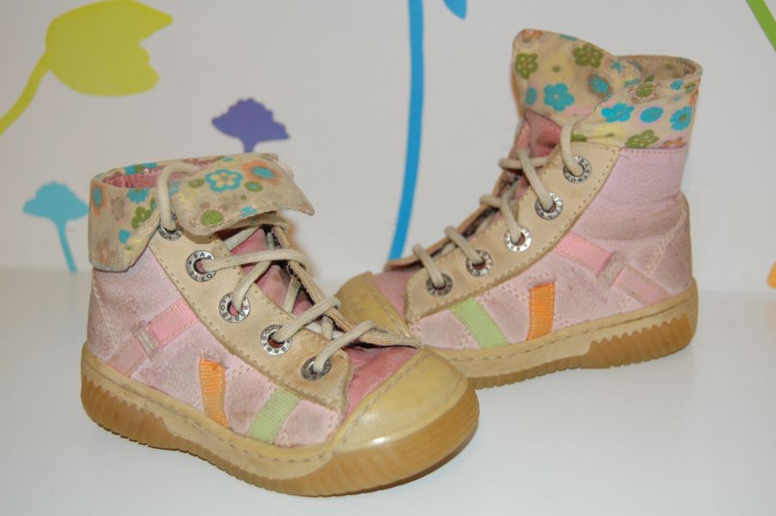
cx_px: 388
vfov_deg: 23.7
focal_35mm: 57
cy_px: 258
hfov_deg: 35.1
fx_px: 1228
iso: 400
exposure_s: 1/60
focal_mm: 38
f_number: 4.8
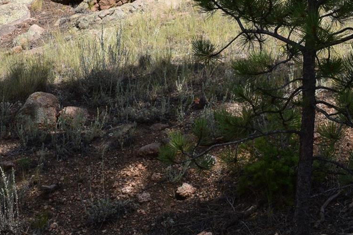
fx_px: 1196
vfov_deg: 11.1
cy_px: 12
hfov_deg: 16.7
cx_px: 94
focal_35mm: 122
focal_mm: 38
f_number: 11
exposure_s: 1/500
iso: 400
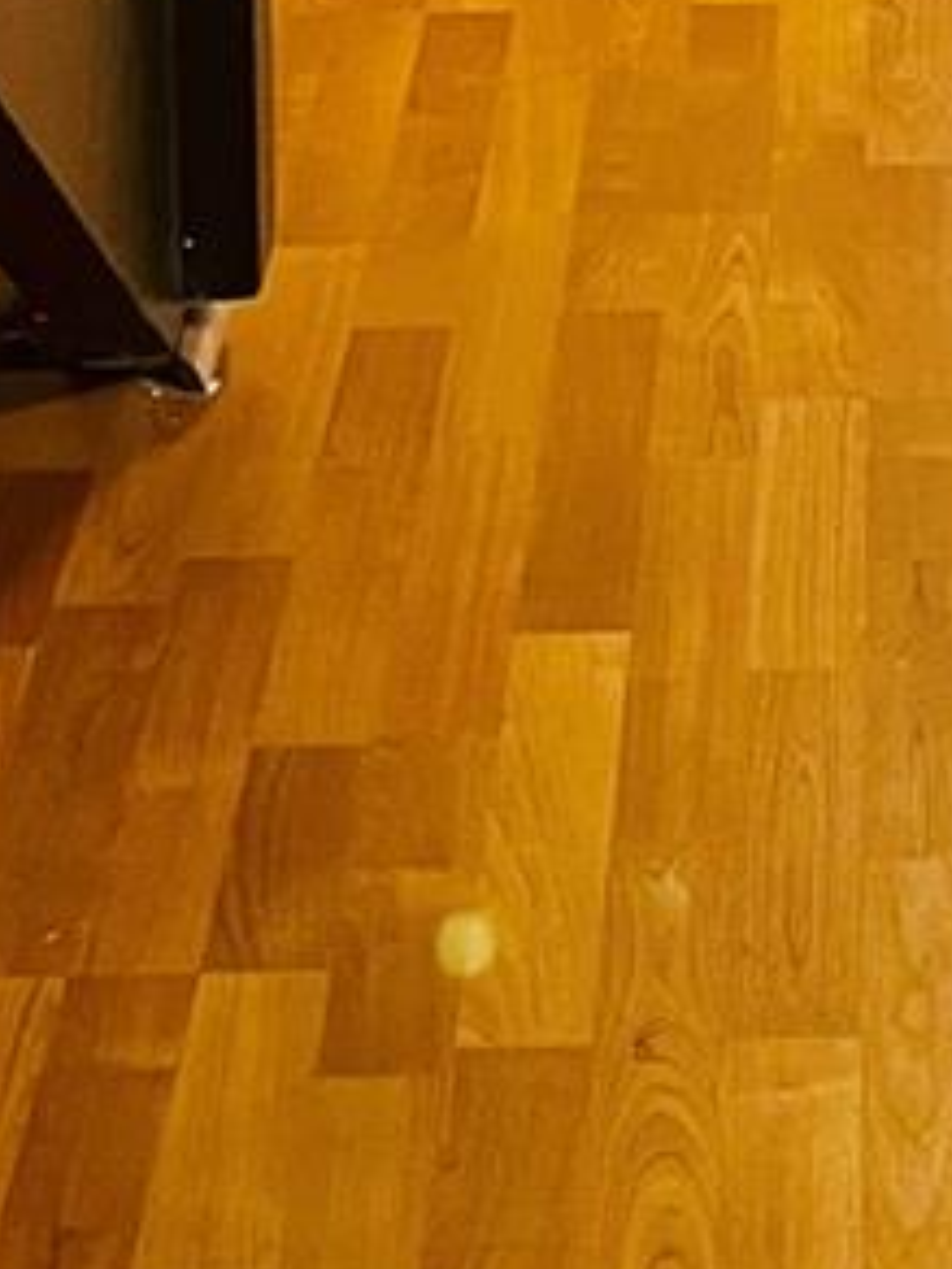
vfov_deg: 13.3
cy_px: -830
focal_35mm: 137
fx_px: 5024
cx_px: 1022
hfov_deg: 10.7
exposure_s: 1/60
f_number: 1.5
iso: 250
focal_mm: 5.7
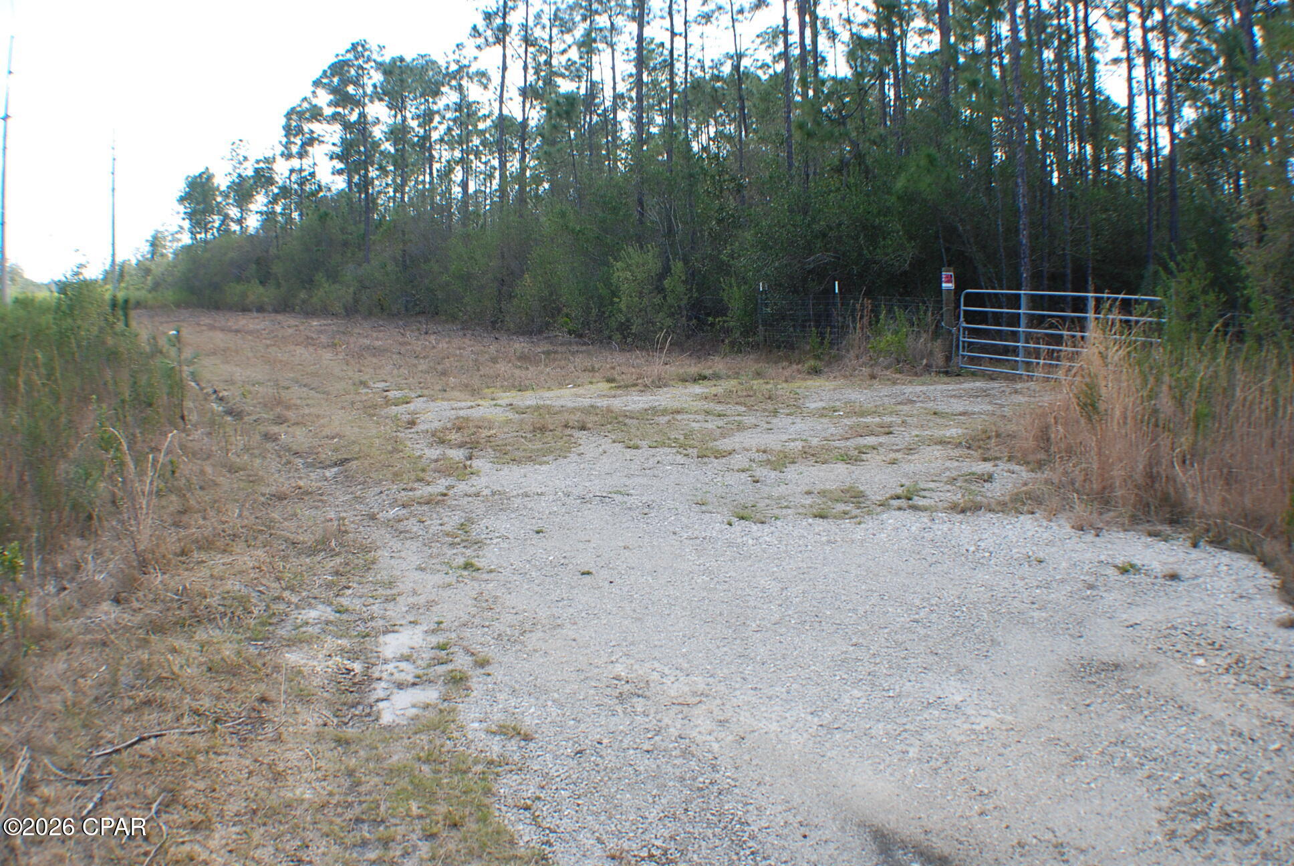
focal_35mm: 44
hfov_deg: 44.9
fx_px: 1565
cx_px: 647
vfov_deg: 30.9
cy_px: 433
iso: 250
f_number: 7.1
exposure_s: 1/200
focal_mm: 29
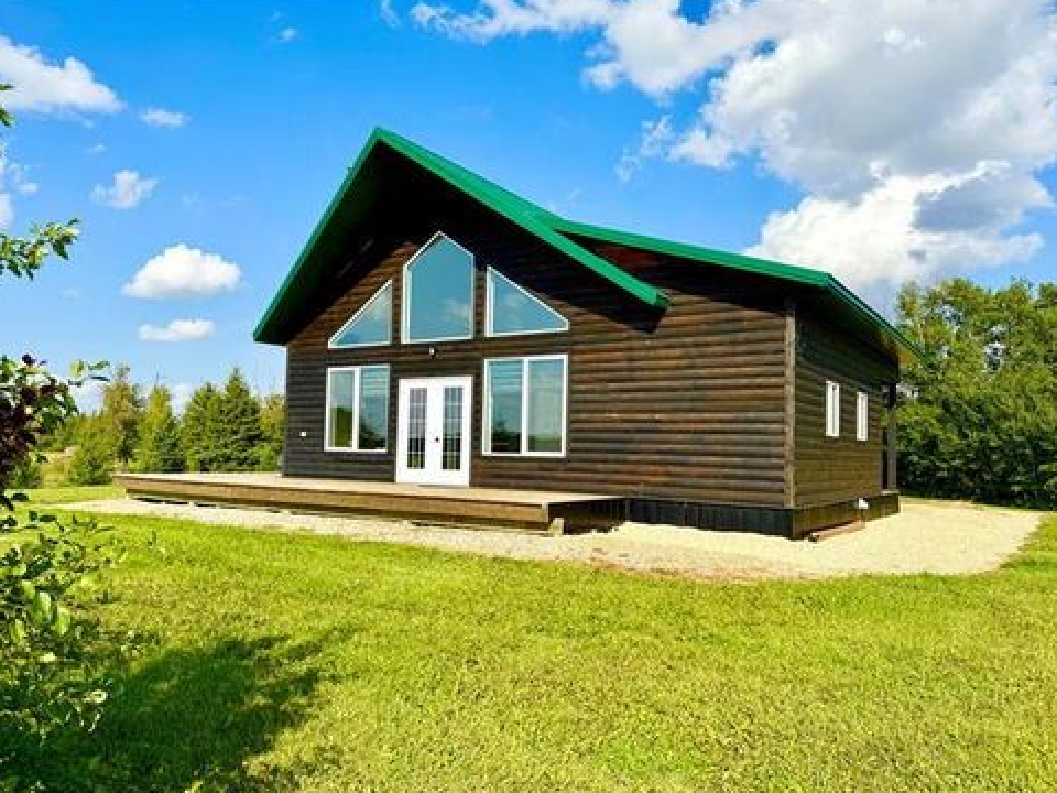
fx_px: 763
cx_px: 522
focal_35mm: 25
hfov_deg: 69.4
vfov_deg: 54.9
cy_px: 402
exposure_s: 1/6173
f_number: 1.78
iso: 80
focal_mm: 6.76
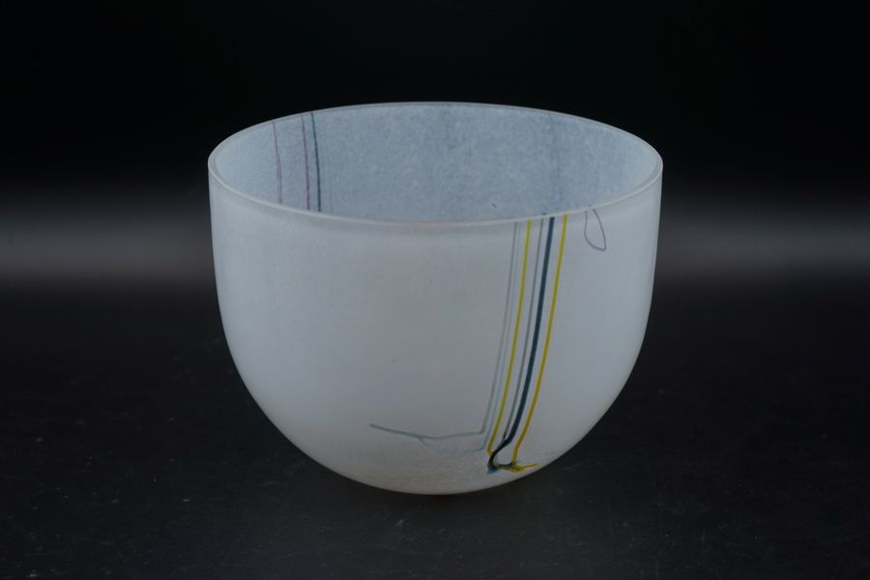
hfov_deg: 28.8
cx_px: 435
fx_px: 1692
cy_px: 290
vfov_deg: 19.5
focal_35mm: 70
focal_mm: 70
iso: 100
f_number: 6.3
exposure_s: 1/100
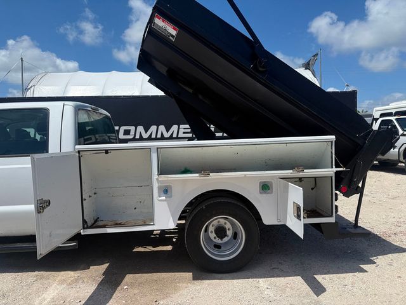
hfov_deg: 71.6
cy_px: 152
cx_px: 203
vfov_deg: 56.8
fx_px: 281
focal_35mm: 24
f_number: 1.78
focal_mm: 6.76
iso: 80
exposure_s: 1/6173
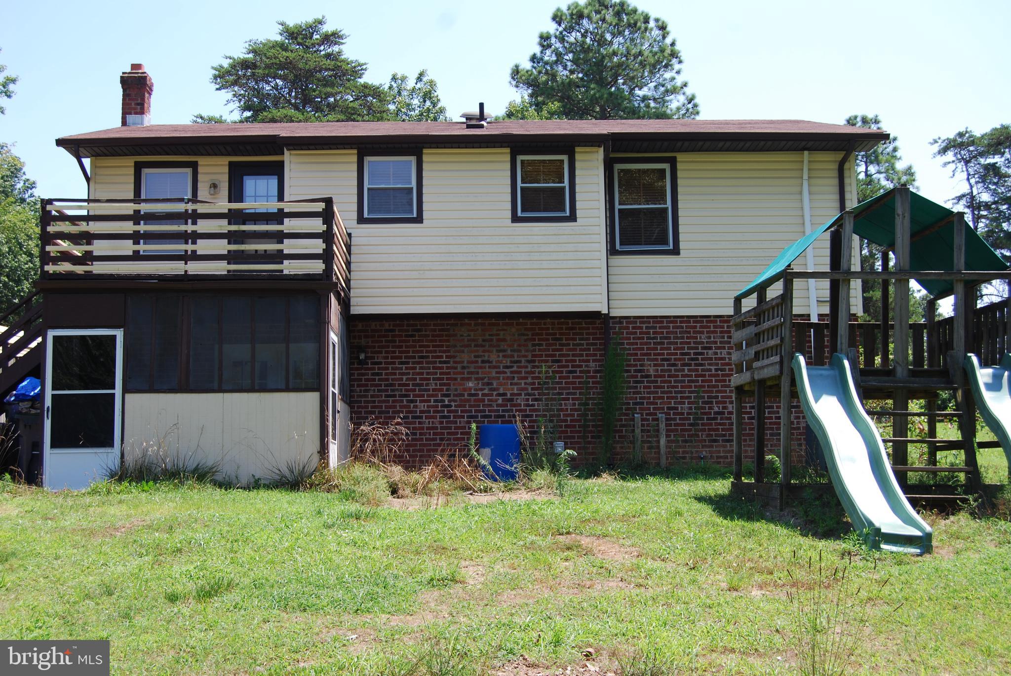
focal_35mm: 46
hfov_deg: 42.3
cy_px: 338
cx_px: 506
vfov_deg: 29.0
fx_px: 1307
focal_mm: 31
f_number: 6.3
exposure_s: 1/160
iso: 100
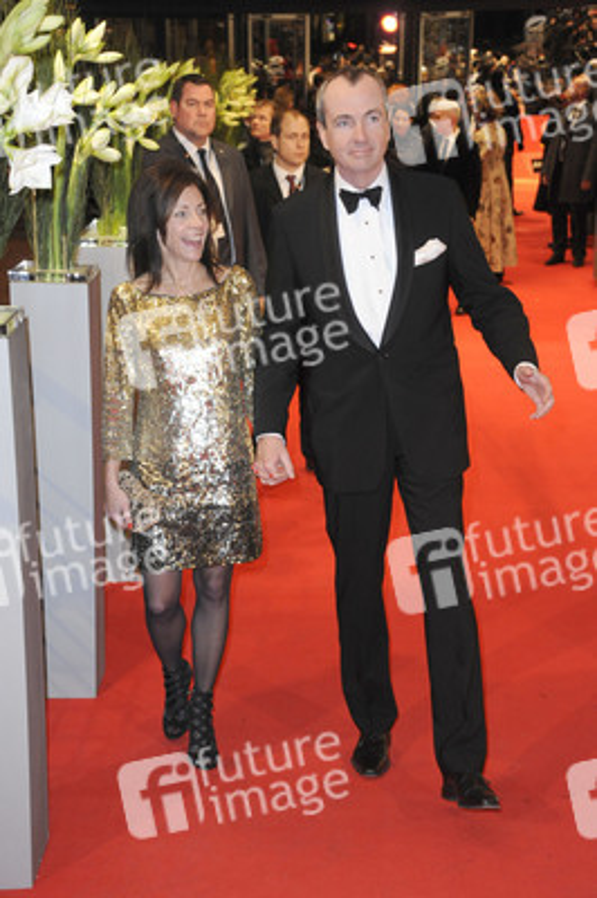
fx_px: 1545
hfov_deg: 21.9
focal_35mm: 62
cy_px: 449
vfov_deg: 32.4
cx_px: 298
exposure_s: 1/200
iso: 3200
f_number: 5.6
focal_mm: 62
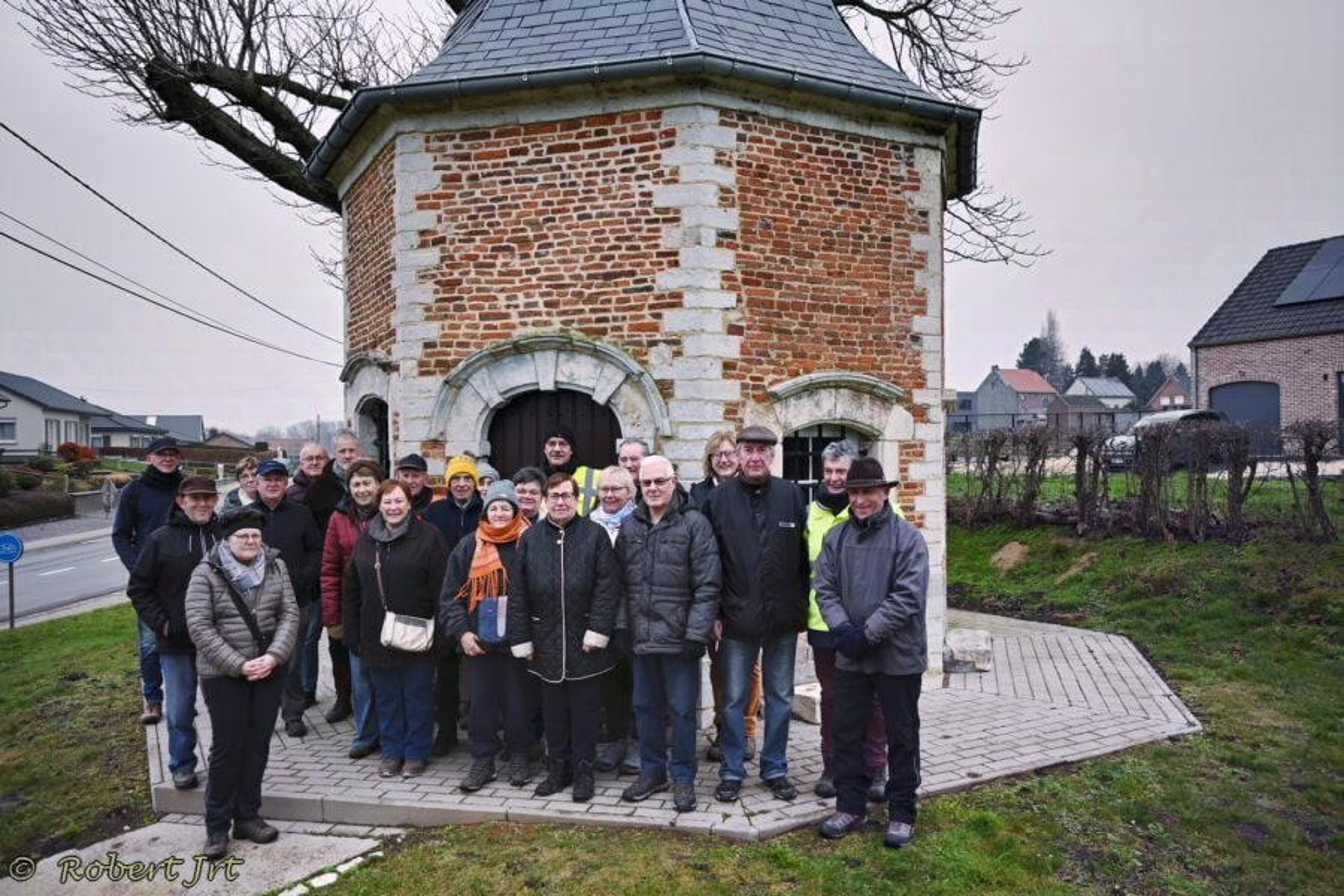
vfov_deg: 46.4
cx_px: 672
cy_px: 448
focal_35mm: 28
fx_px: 1045
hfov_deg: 65.5
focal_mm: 28
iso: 250
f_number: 4
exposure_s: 1/250
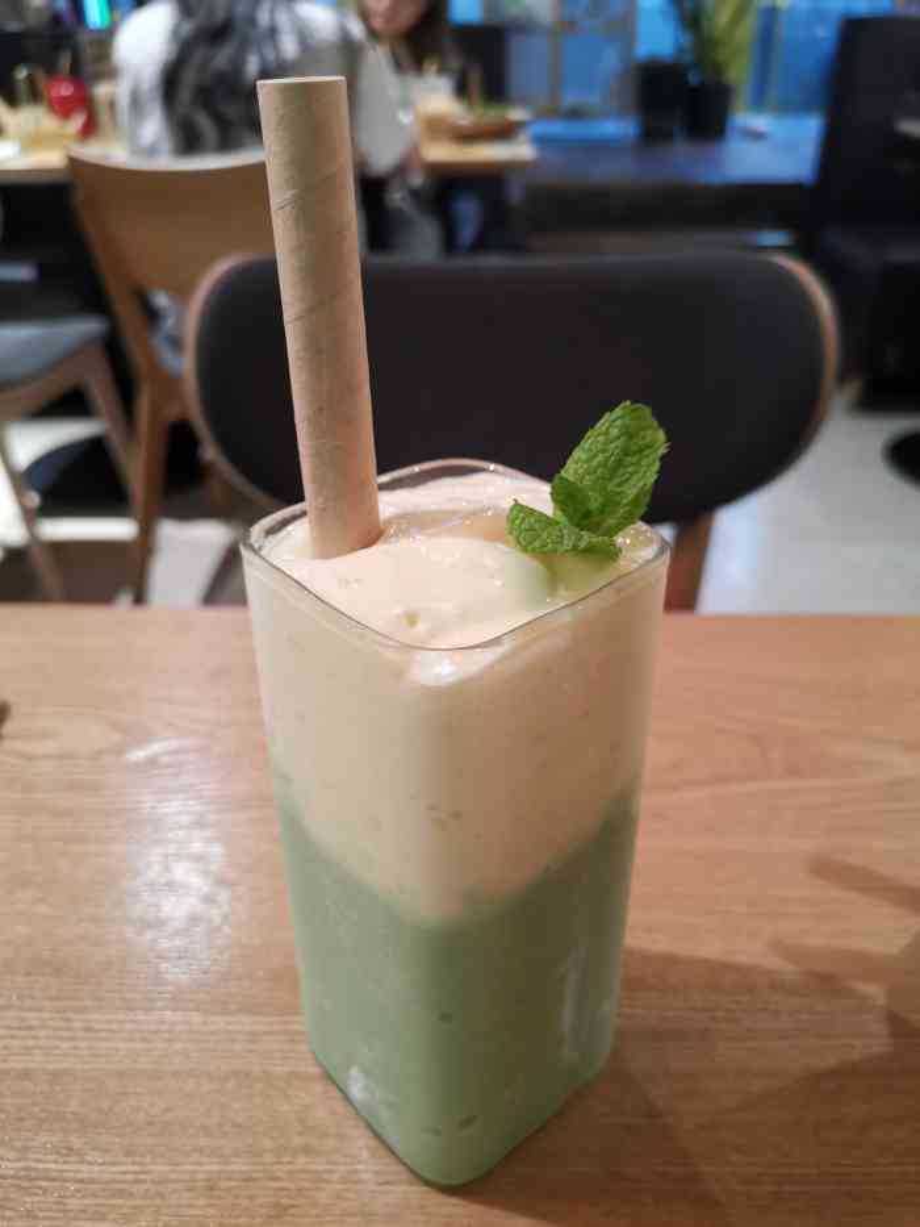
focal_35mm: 26
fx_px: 921
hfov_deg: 53.1
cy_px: 614
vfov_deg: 67.3
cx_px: 460
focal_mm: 4.75
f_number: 1.8
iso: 500
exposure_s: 1/33.3
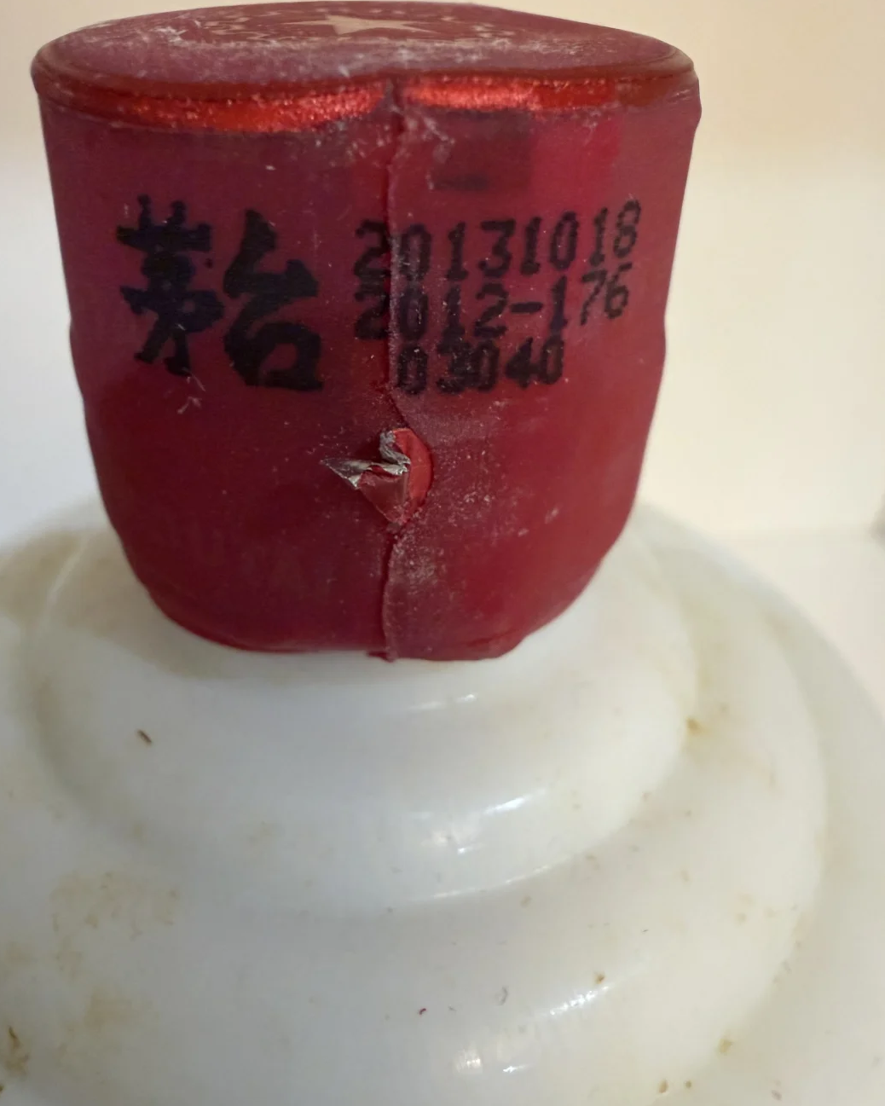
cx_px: 427
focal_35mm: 26
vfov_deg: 66.0
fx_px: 851
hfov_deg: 54.9
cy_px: 582
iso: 400
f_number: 2.2
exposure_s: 1/50
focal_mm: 2.22
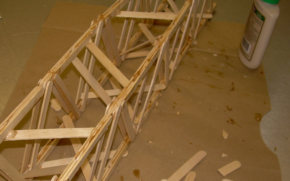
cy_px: 91
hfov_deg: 37.9
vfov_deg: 24.4
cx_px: 104
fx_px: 419
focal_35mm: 53
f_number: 2.8
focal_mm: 6.3
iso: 50
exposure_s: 1/60
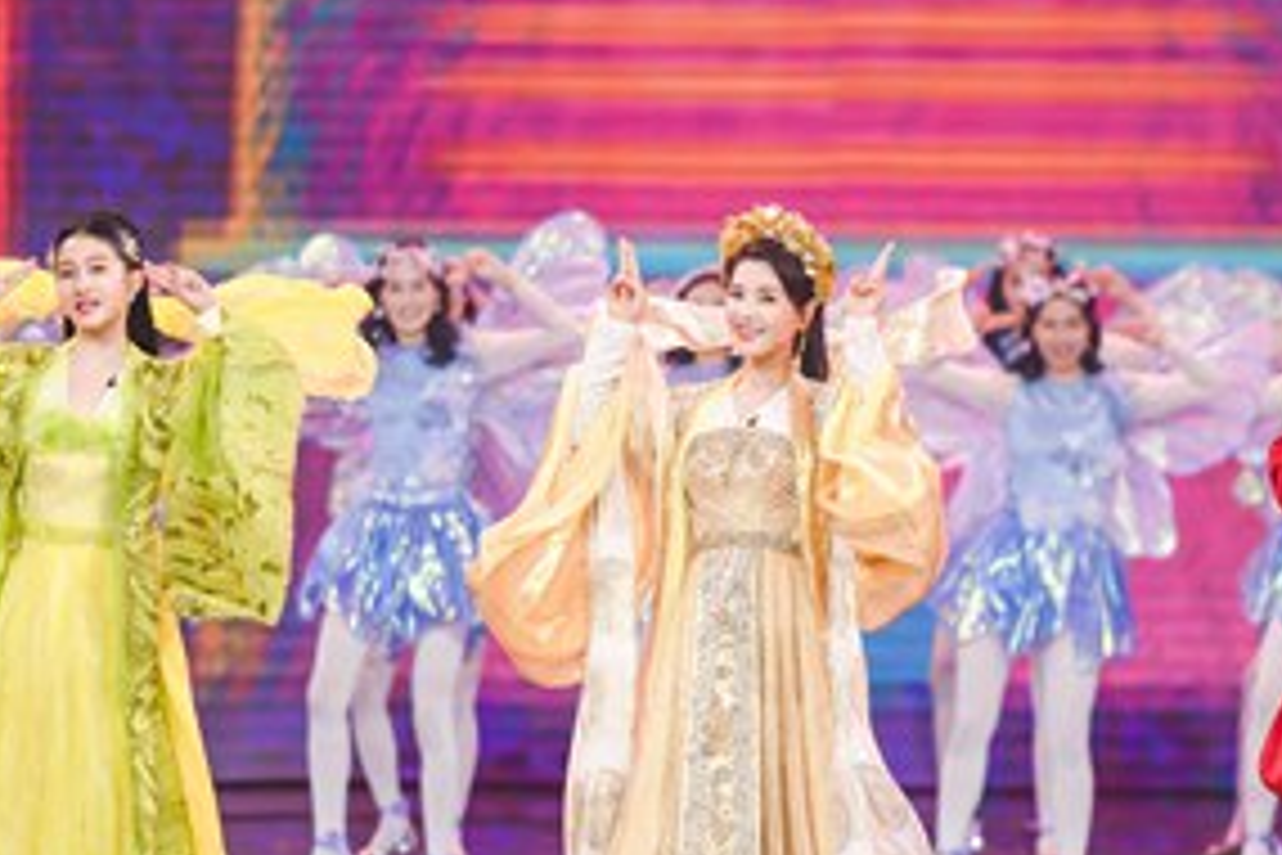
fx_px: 14599
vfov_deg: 3.4
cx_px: 715
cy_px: 369
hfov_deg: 5.0
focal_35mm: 410
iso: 800
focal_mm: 195
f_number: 2.8
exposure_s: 1/800
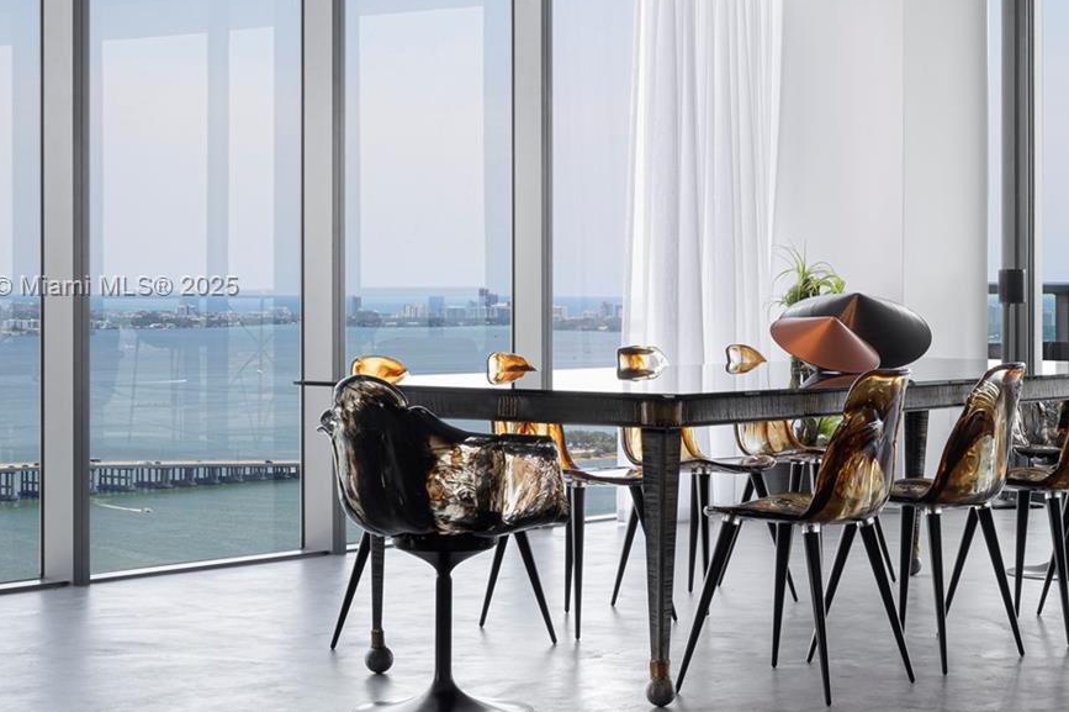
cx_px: 830
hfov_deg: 24.2
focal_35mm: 83
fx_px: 2463
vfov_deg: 16.4
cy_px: 288
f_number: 10
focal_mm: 30
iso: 100
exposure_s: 1/6
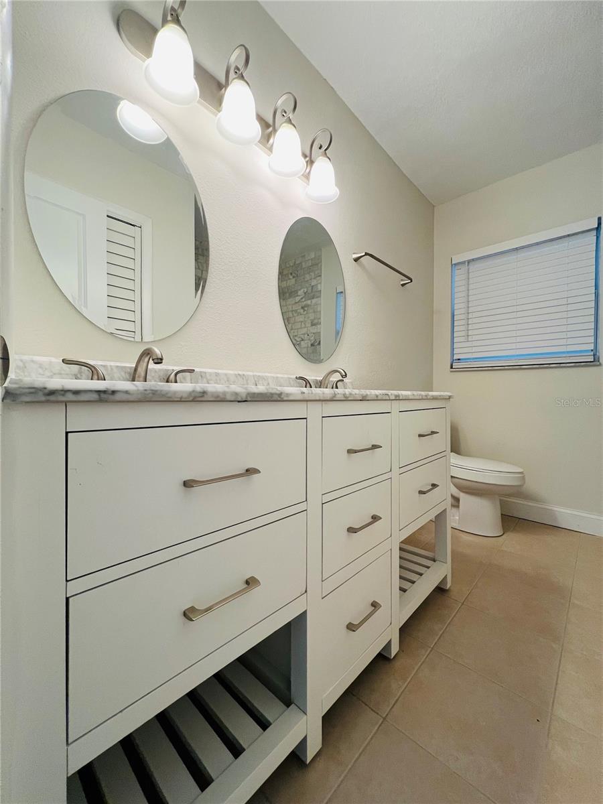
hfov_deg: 89.9
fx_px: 302
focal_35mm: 13
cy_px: 402
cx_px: 302
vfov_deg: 106.2
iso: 200
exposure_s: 1/120
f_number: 1.8
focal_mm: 1.57
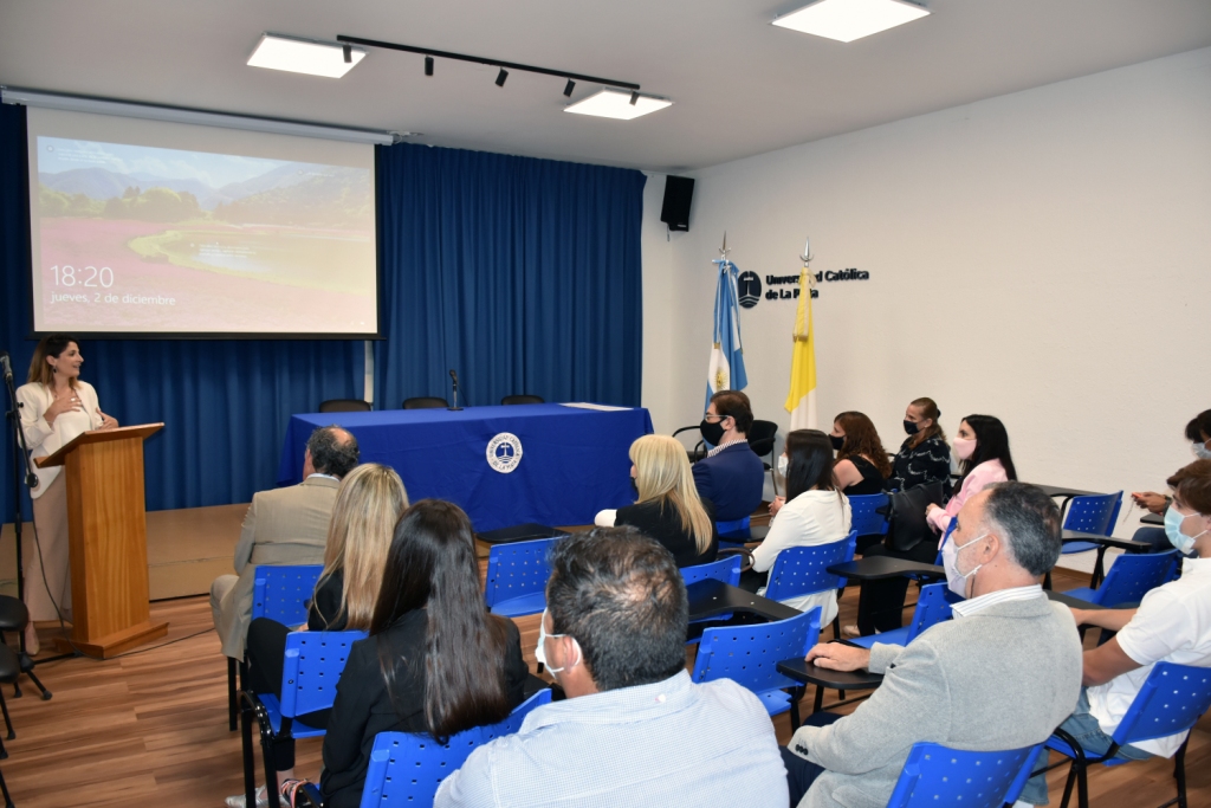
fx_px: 908
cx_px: 606
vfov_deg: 47.9
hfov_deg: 67.4
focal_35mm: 27
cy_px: 404
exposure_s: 1/100
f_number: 5
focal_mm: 18
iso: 800
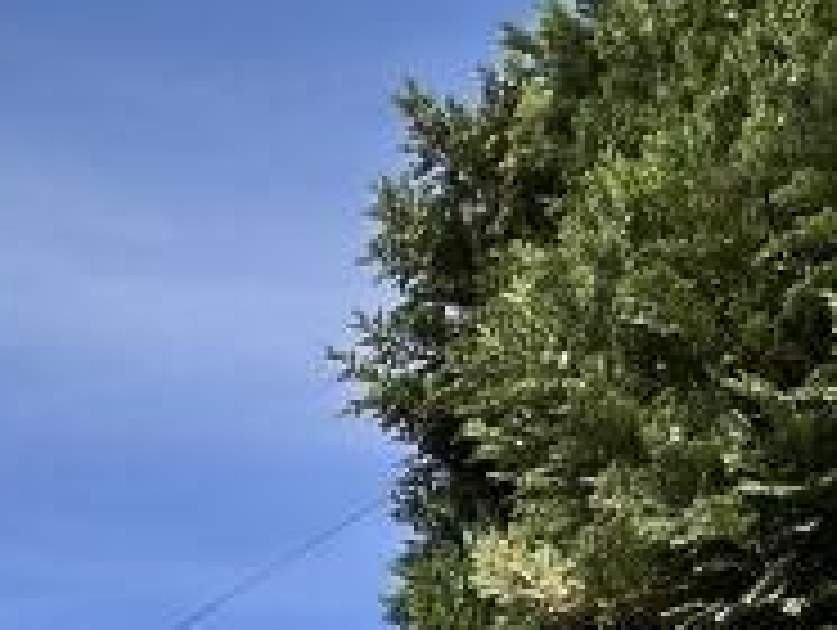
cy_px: 1642
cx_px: 18
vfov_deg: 12.9
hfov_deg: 24.3
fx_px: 1864
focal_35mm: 77
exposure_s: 1/1319
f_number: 2.2
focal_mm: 2.22
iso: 50
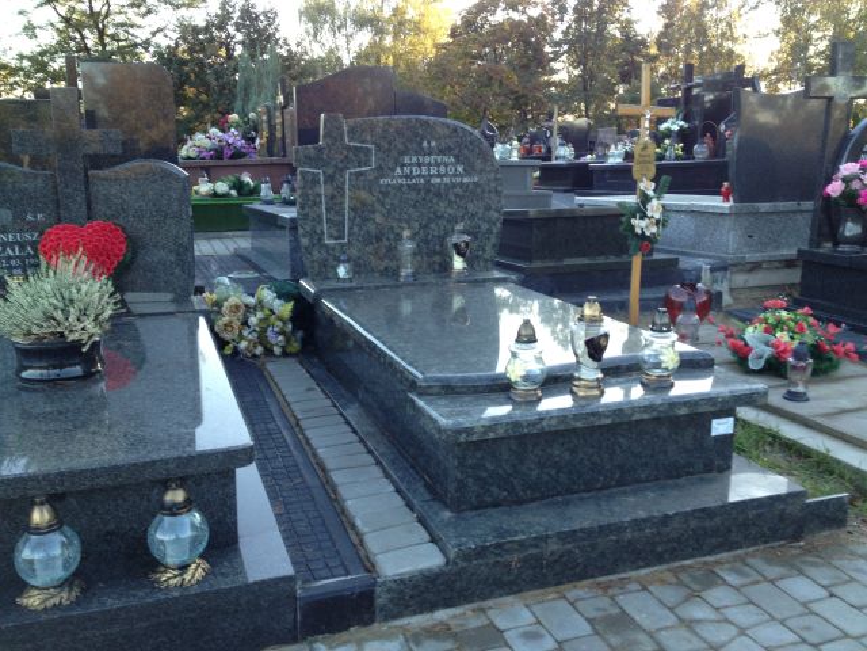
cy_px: 326
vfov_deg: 40.7
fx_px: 877
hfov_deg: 52.6
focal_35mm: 35
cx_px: 434
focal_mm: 4.28
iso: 80
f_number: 2.4
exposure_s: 1/120
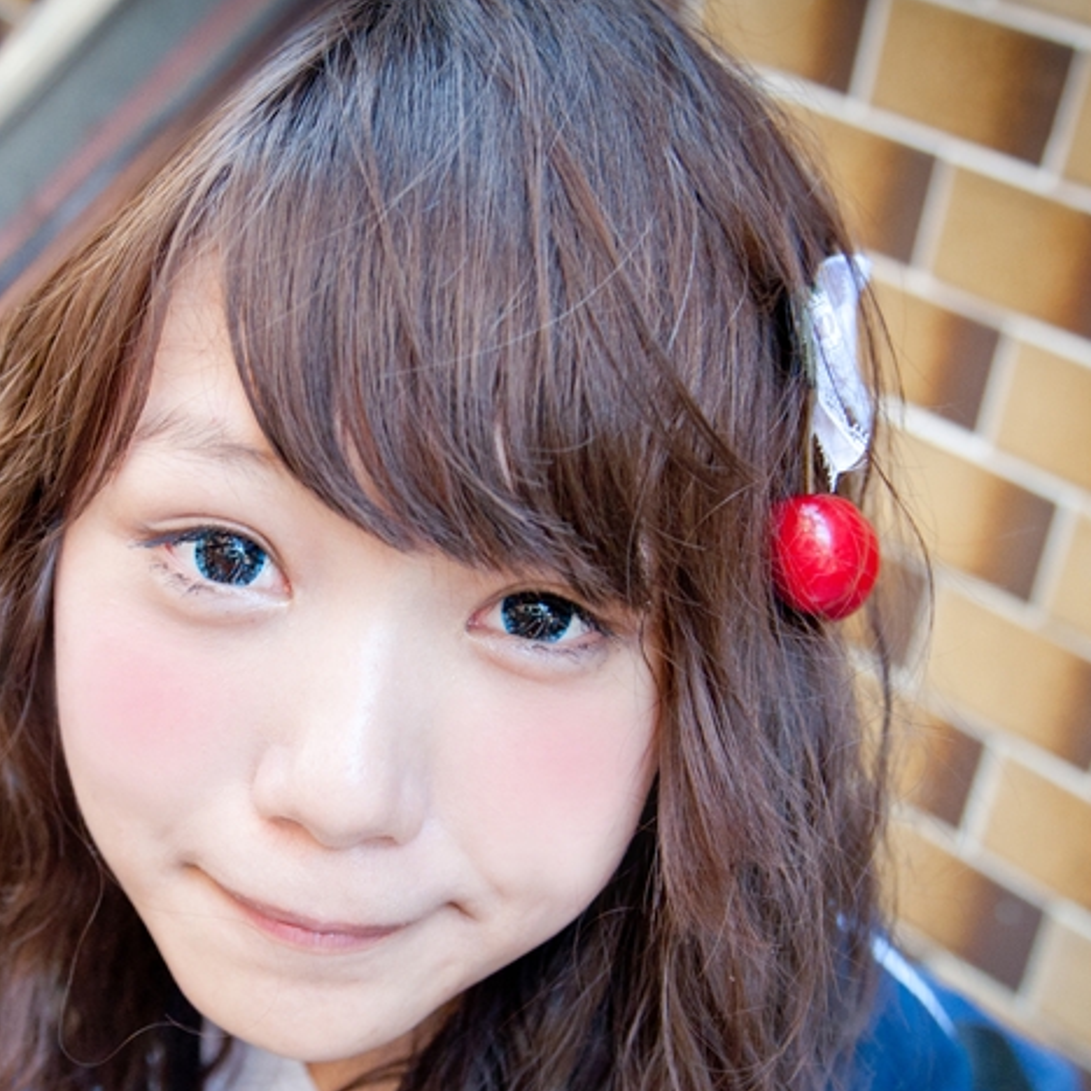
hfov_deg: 26.7
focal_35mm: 64
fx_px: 2282
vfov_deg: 26.7
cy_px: 754
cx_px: 324
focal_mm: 24
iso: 800
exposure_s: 1/160
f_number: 2.8
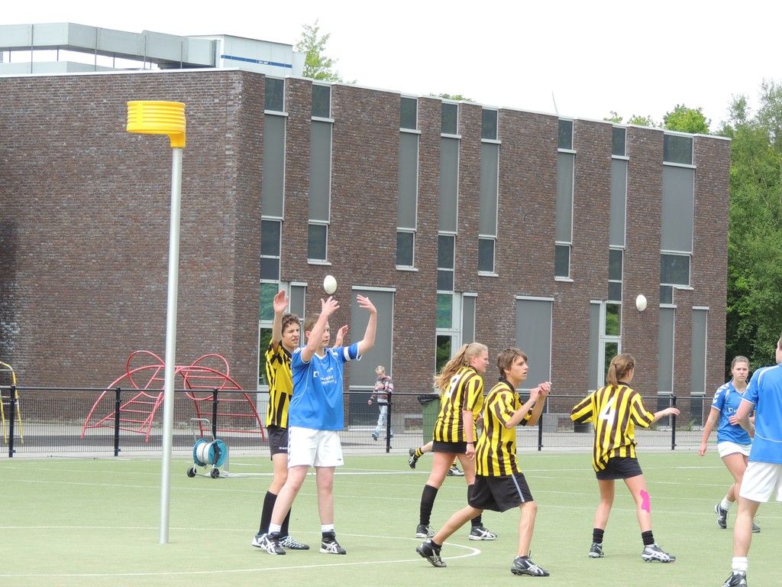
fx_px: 3502
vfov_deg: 9.6
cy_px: 294
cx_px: 391
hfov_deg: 12.7
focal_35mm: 155
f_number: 4.4
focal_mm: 27.6
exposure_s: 1/250
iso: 100
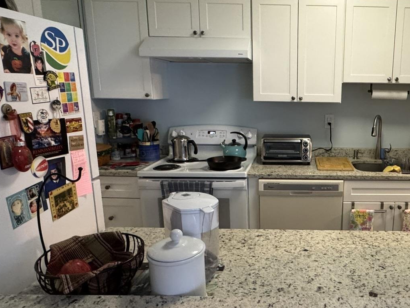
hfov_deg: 60.3
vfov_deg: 49.7
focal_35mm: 28
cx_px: 302
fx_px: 332
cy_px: 157
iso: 500
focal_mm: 2.22
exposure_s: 1/60
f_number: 2.2
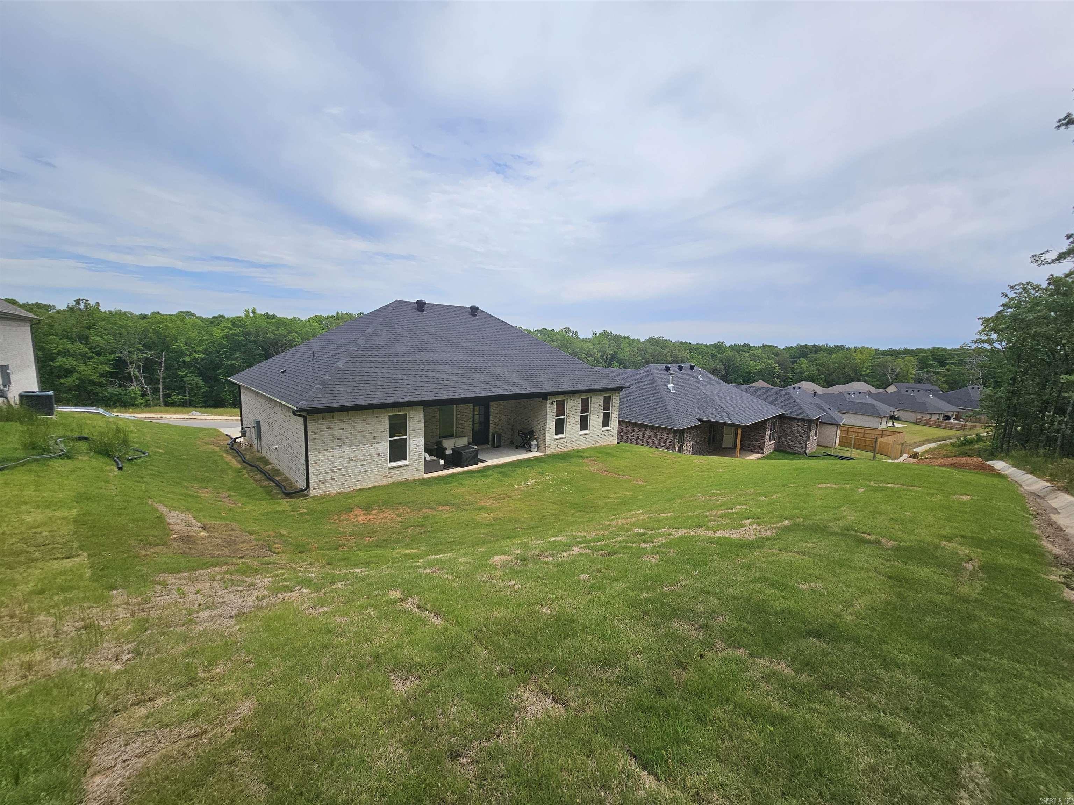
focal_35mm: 13
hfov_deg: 106.2
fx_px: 403
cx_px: 537
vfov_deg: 89.9
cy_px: 402
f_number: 2.2
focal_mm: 2.2
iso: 50
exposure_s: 1/4717
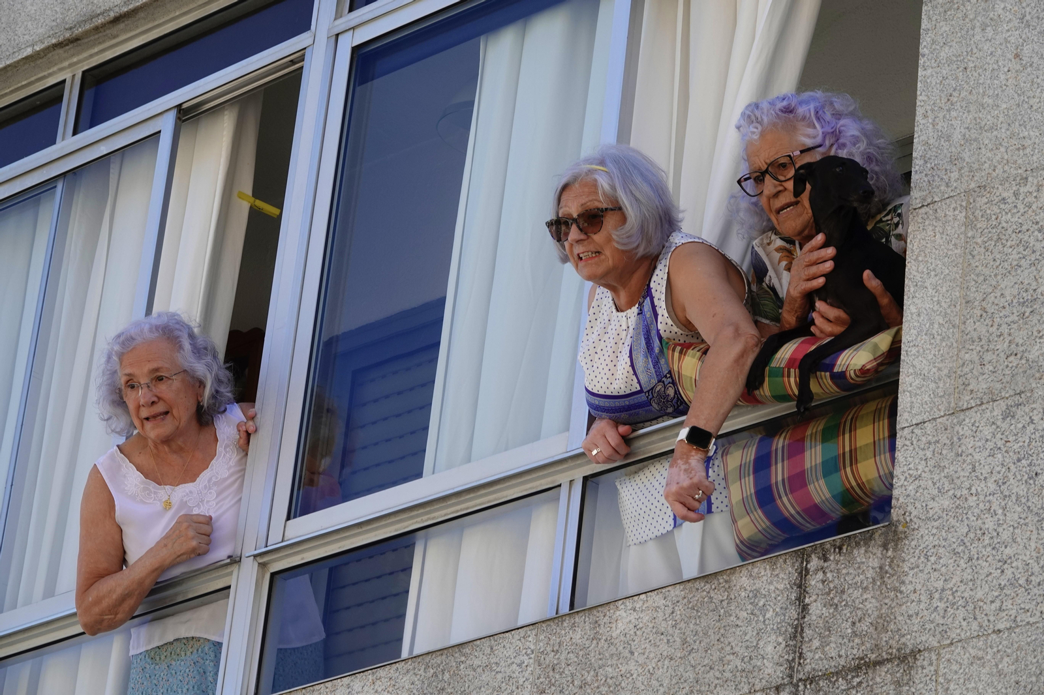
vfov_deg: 10.2
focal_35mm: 135
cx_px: 522
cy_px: 348
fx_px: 3914
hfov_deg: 15.2
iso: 100
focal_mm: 49.51
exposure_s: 1/100
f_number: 6.3
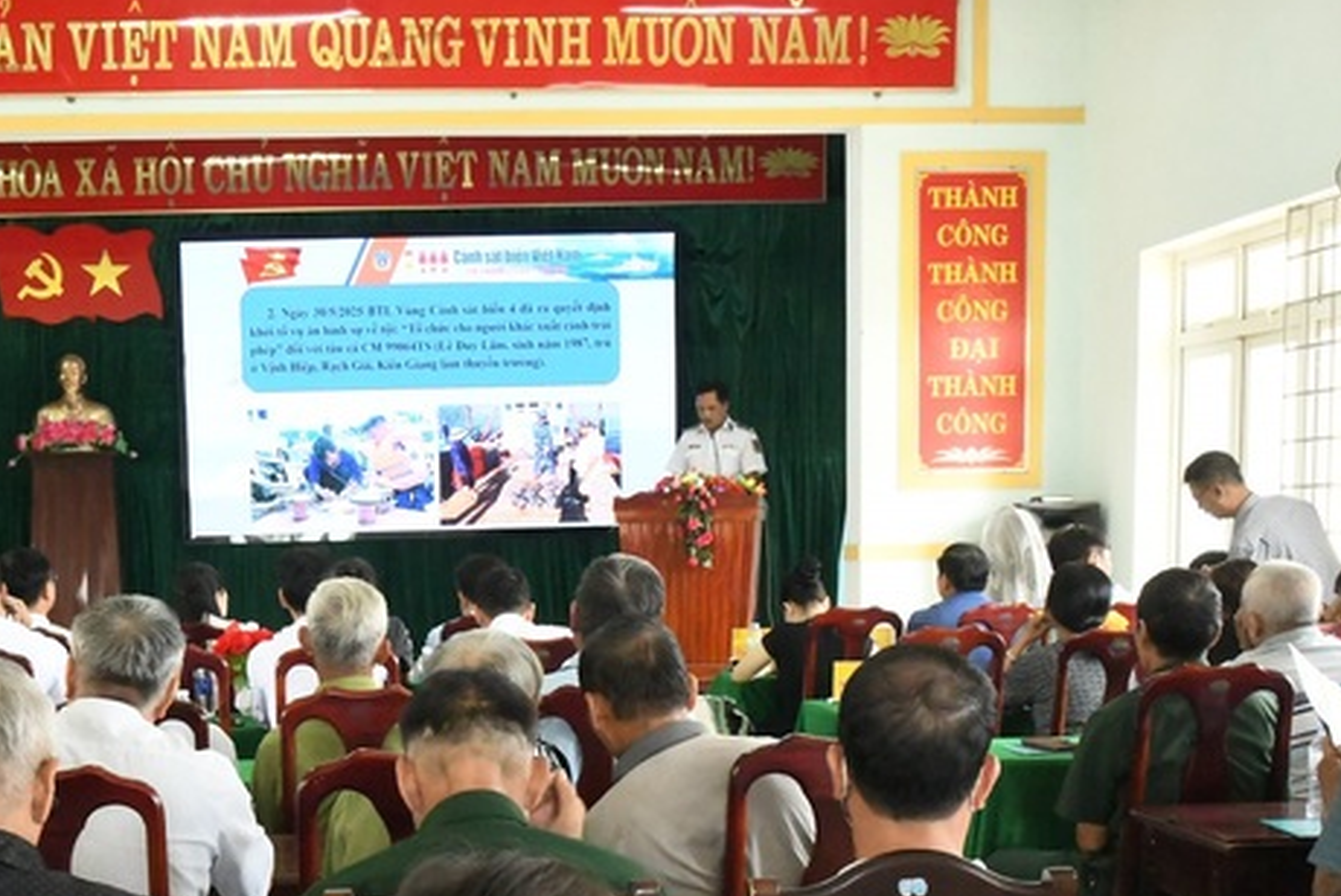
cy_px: 737
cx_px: 352
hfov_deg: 37.3
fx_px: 1938
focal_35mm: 52
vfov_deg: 25.5
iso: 25600
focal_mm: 30
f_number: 13
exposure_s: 1/125
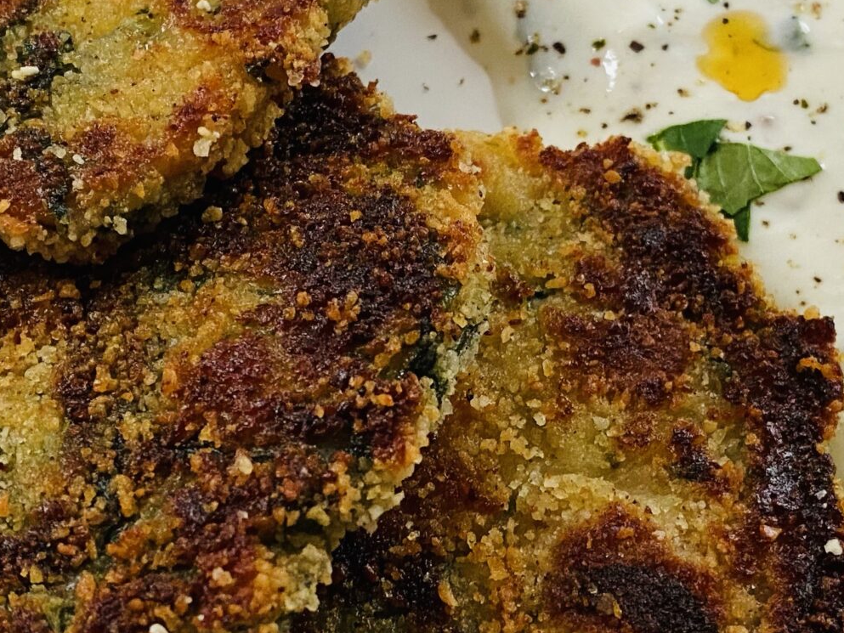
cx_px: 429
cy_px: 308
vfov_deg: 21.9
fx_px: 1634
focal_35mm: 67
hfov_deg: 29.0
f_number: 1.8
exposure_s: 1/60
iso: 200
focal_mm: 4.25
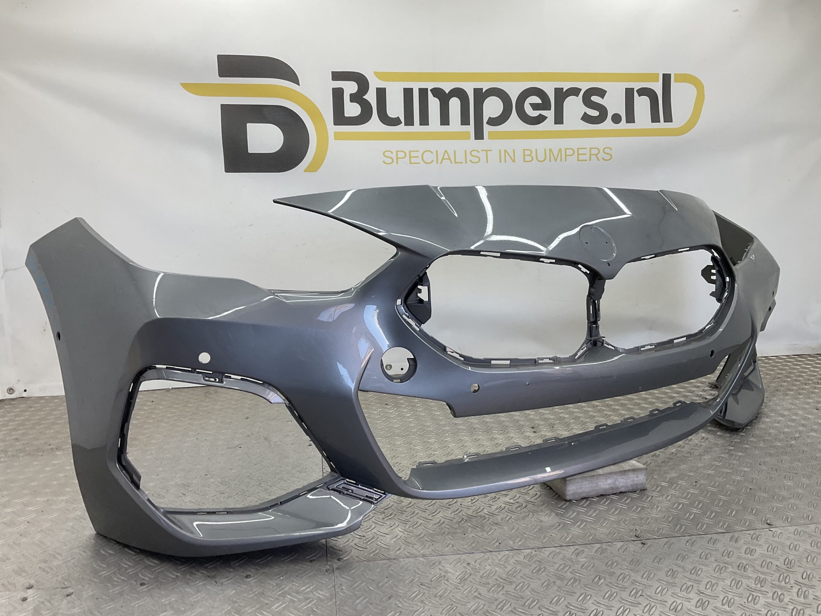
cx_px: 410
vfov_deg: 48.2
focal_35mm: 29
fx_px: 688
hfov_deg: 61.7
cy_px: 308
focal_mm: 3
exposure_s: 1/120
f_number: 1.8
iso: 20
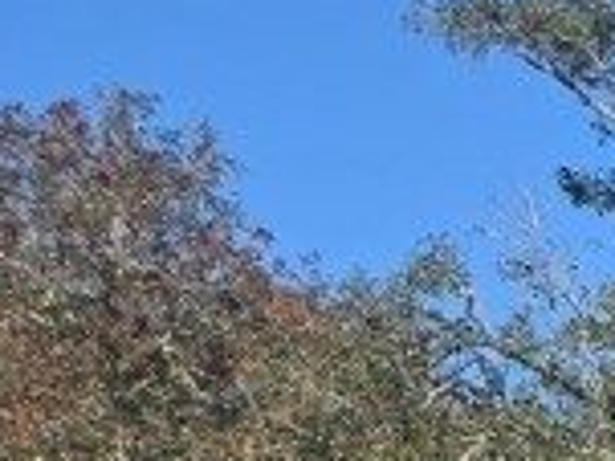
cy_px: 1163
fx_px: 2769
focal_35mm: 156
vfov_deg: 8.5
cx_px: 1975
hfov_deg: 9.3
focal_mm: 6.3
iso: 80
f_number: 1.7
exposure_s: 1/4650
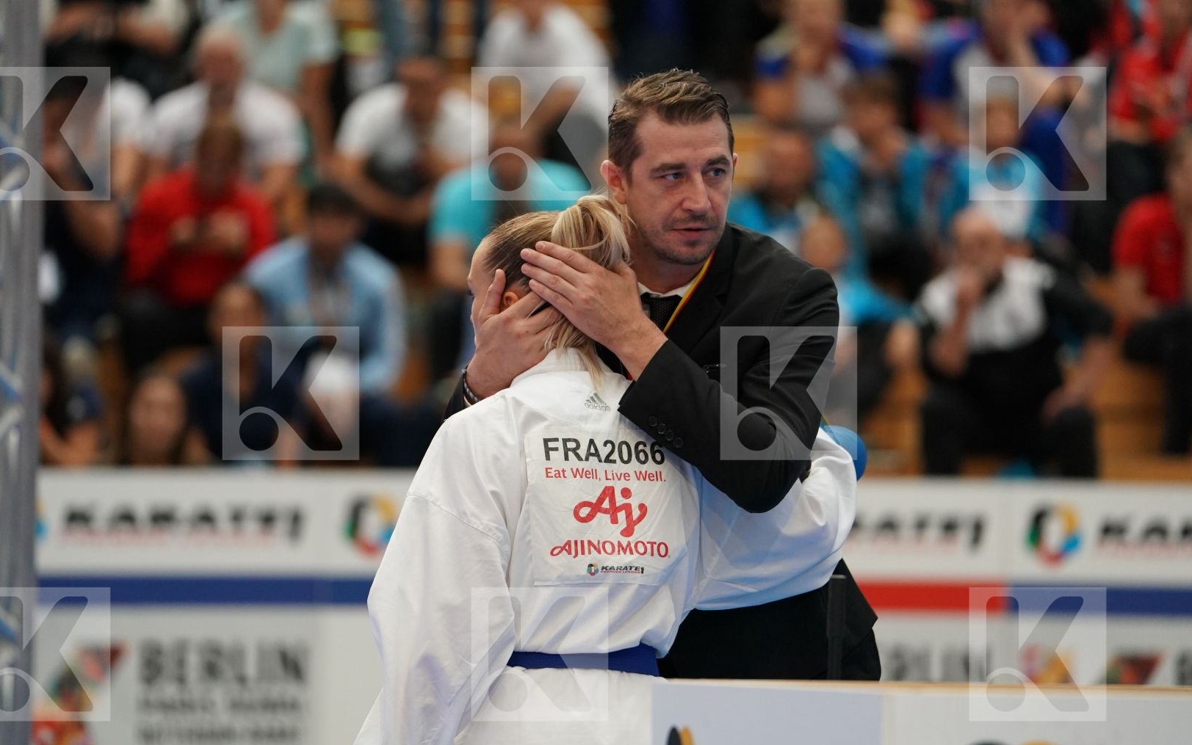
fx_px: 7343
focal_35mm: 226
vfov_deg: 5.8
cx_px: 540
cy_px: 393
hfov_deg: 9.3
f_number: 2.8
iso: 2500
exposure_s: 1/1000
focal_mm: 200
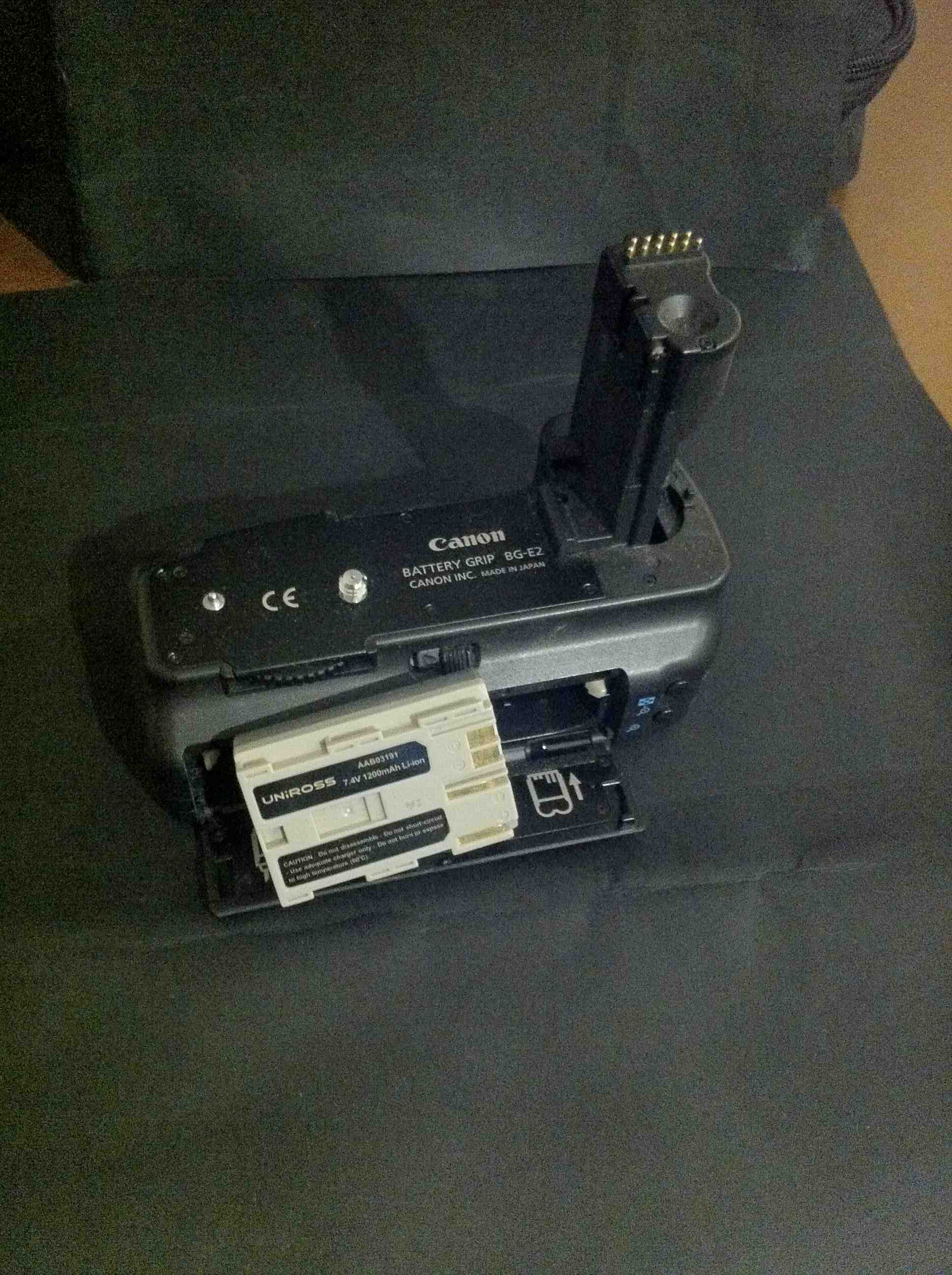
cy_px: 638
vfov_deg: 52.7
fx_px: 1287
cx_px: 476
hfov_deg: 40.6
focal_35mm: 35
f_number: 2.8
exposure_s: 1/15
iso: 1000
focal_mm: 3.85
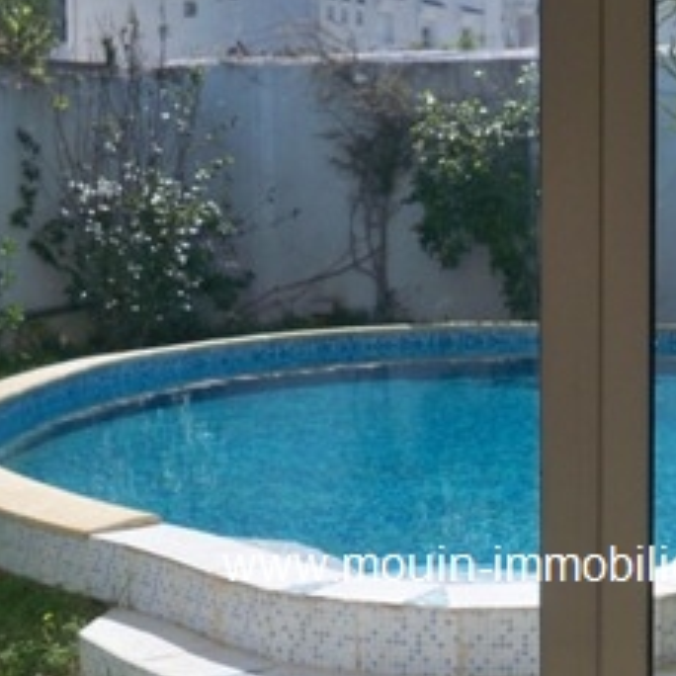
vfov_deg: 19.7
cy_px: 563
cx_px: 519
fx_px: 1922
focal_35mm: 87
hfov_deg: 19.8
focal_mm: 6.3
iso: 64
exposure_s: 1/640
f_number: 4.7
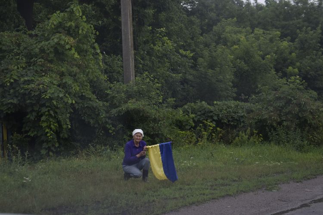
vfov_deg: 16.6
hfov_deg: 24.6
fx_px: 741
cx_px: 162
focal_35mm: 82
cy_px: 108
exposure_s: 1/320
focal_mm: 55
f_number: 5.6
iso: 200
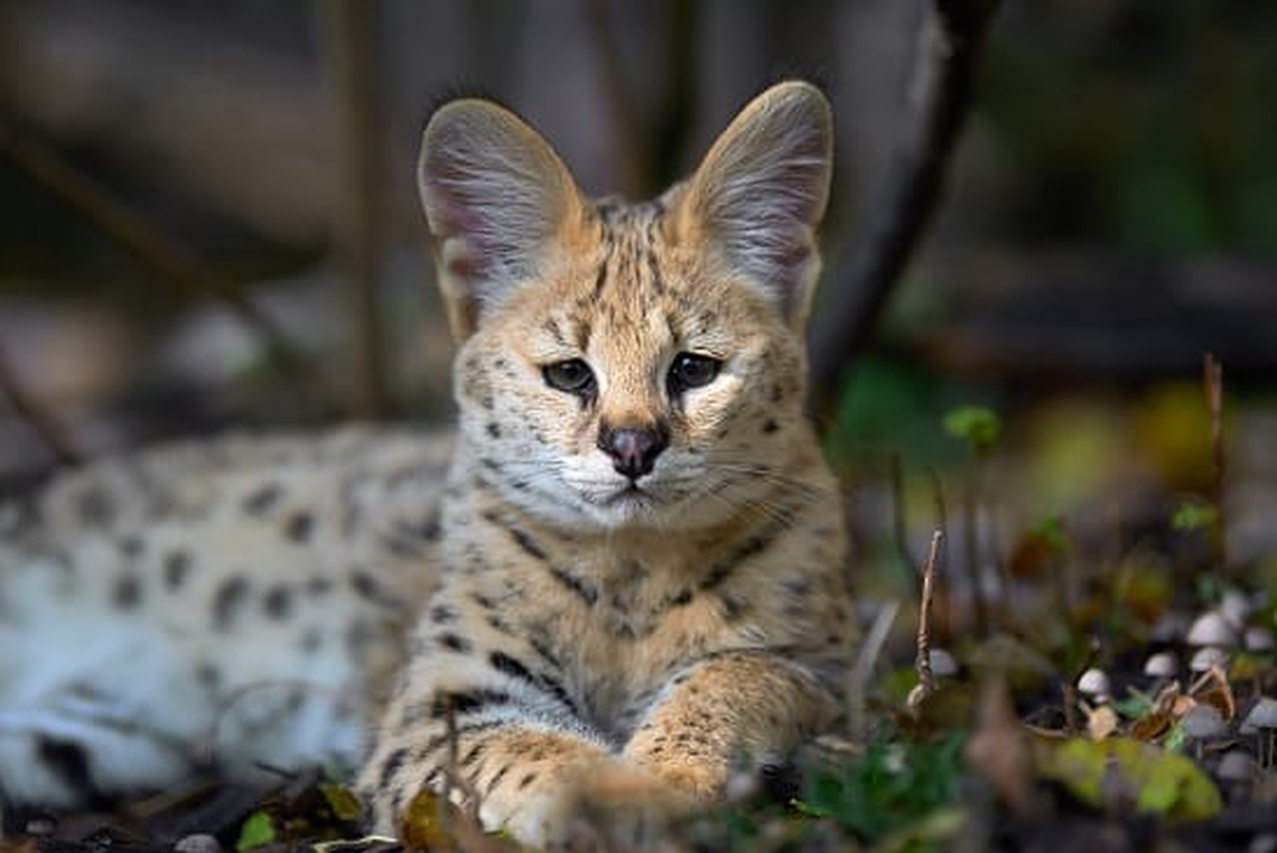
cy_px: 447
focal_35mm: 186
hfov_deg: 11.0
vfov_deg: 7.4
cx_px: 643
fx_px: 6601
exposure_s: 1/640
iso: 200
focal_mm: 170
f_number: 3.2
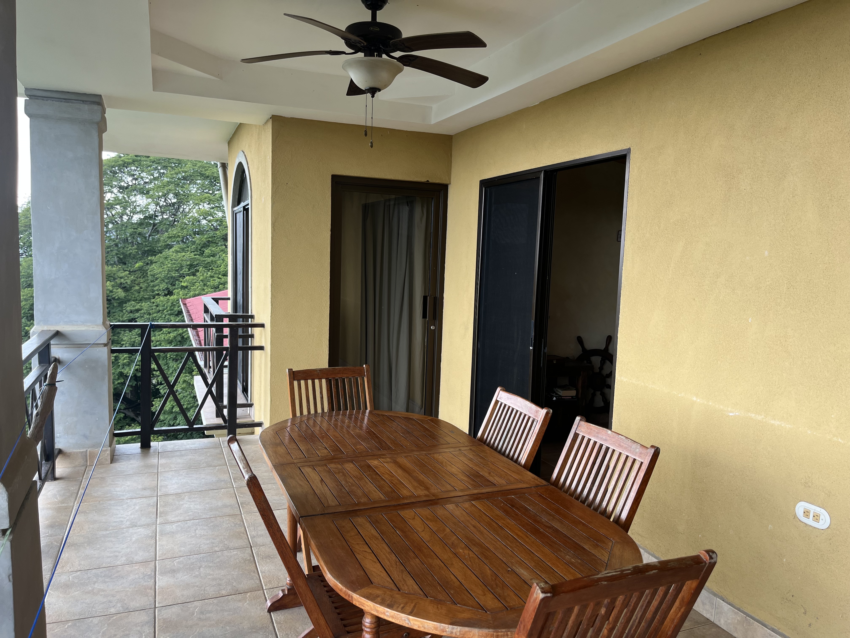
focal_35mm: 26
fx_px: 638
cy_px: 319
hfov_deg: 67.3
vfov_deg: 53.1
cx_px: 425
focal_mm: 5.1
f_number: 1.6
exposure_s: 1/158
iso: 40
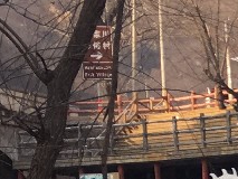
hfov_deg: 7.7
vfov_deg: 6.6
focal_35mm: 218
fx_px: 1500
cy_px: 366
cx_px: 749
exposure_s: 1/363
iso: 25
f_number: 2.2
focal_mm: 4.15
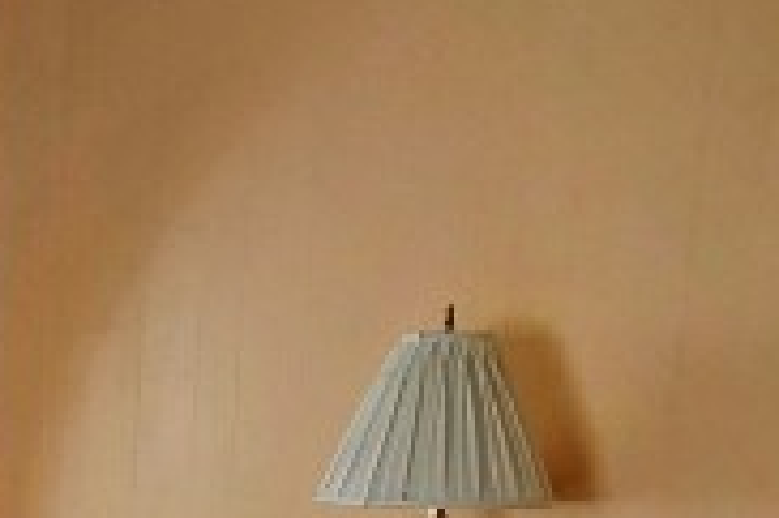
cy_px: 933
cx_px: -304
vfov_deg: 12.4
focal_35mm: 101
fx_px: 2184
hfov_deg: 18.5
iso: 640
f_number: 1.7
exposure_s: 1/120
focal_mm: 6.3
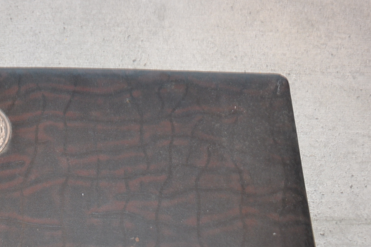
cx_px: 88
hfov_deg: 31.7
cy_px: 212
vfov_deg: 21.5
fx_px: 639
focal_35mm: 62
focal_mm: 22
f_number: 3.8
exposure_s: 1/60
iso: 640
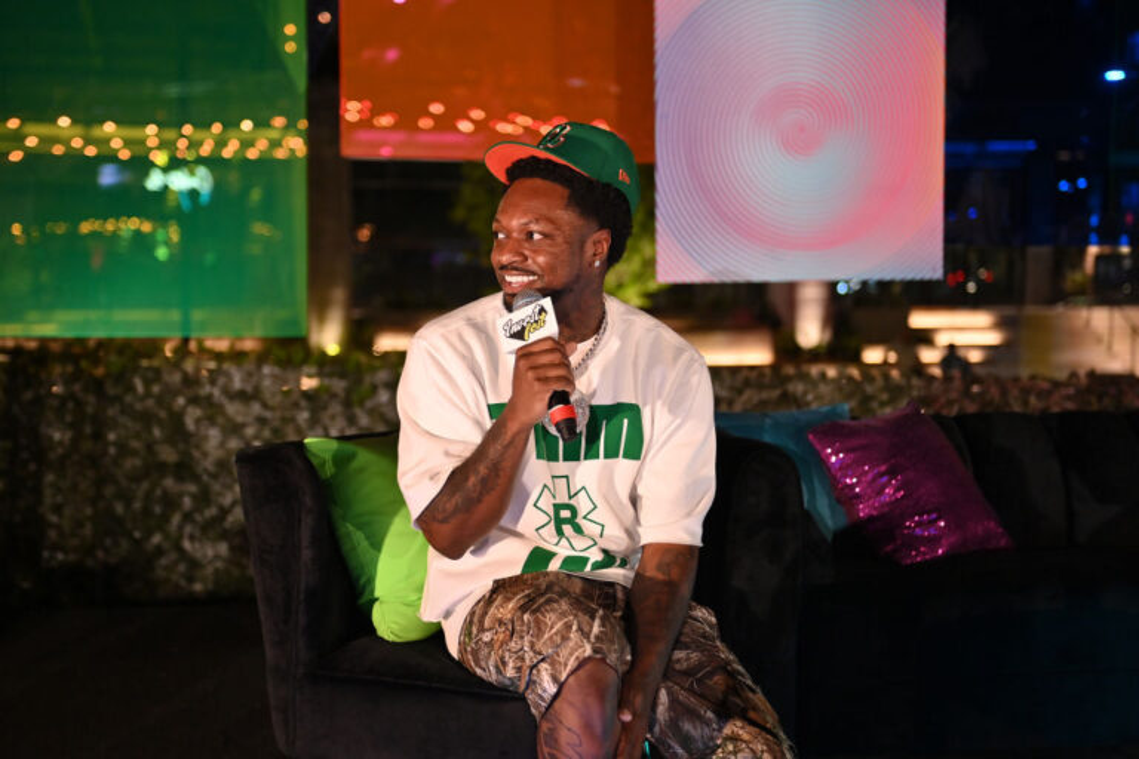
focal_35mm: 56
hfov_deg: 35.6
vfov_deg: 24.2
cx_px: 570
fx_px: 1772
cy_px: 380
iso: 2500
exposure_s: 1/200
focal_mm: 56
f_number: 2.8
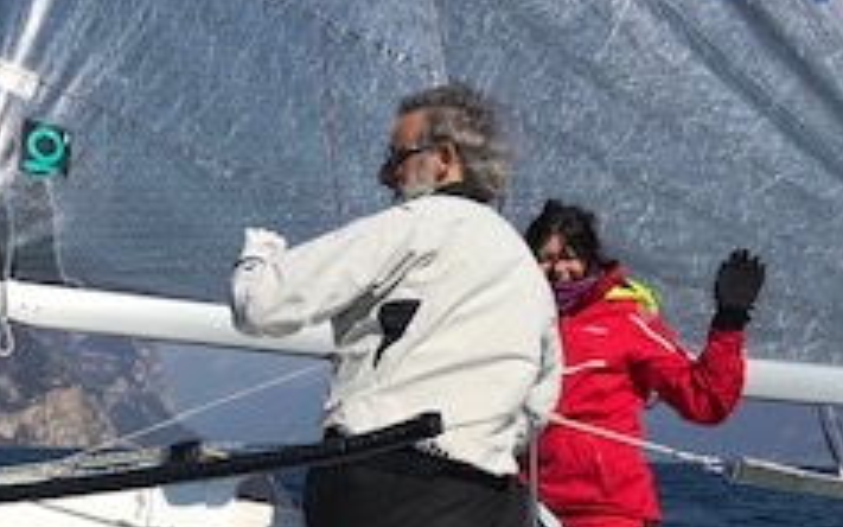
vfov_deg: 16.3
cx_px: 121
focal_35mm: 80
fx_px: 1838
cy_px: 274
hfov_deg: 25.2
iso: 20
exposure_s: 1/5051
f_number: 1.8
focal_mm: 3.99
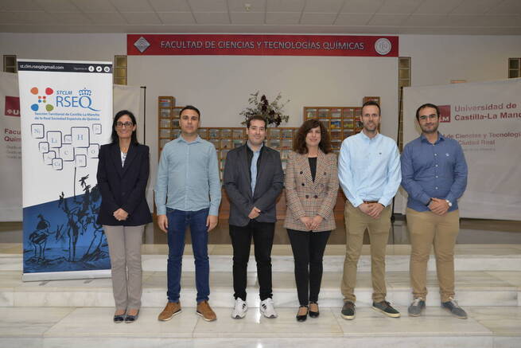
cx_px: 260
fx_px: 434
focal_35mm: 30
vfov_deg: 43.6
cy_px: 174
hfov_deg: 61.9
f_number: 5
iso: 800
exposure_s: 1/60
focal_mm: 30
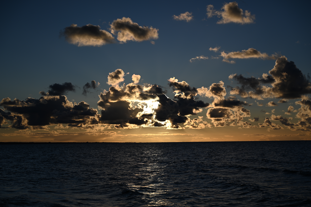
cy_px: 104
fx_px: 492
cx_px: 156
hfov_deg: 35.1
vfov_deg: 23.7
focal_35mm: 57
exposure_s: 1/6400
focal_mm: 57
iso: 100
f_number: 4
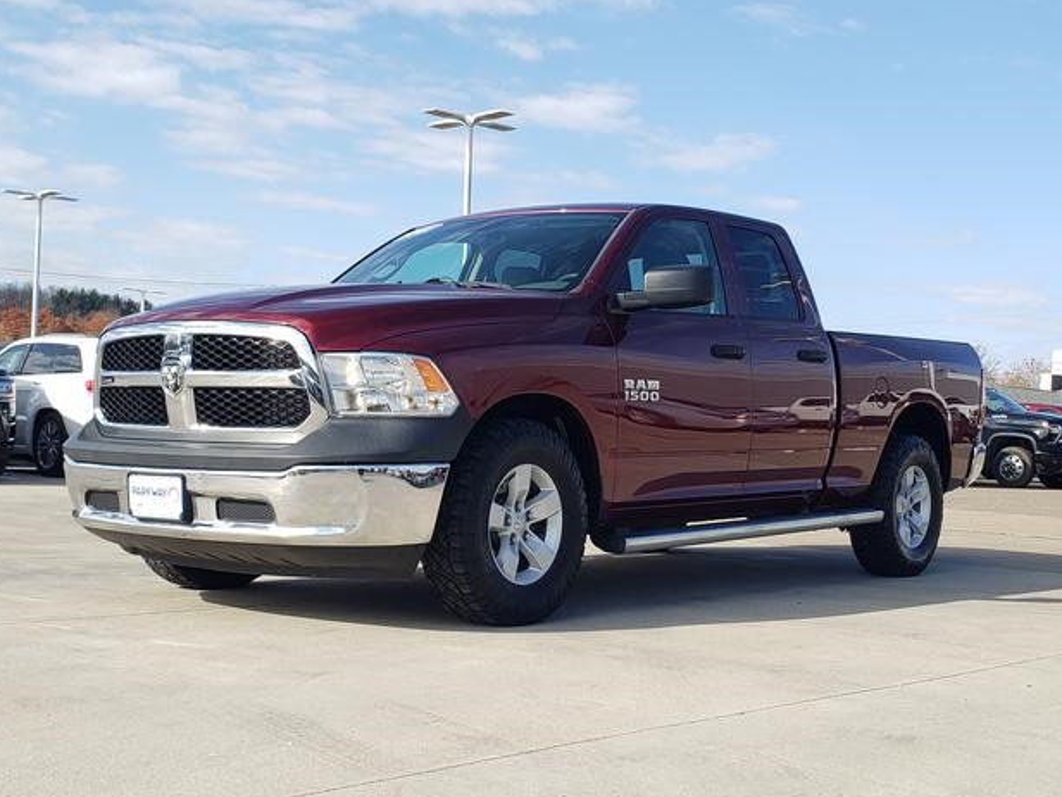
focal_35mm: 27
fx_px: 828
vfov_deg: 51.3
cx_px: 512
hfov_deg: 65.3
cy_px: 409
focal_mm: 4.3
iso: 50
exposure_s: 1/871
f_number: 2.4
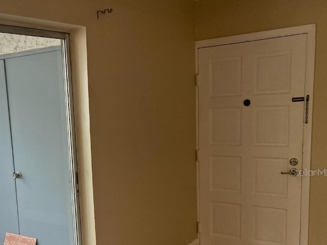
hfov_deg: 42.6
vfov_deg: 33.2
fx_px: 406
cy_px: 172
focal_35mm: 43
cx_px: 86
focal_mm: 3.99
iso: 160
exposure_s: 1/60
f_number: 1.8
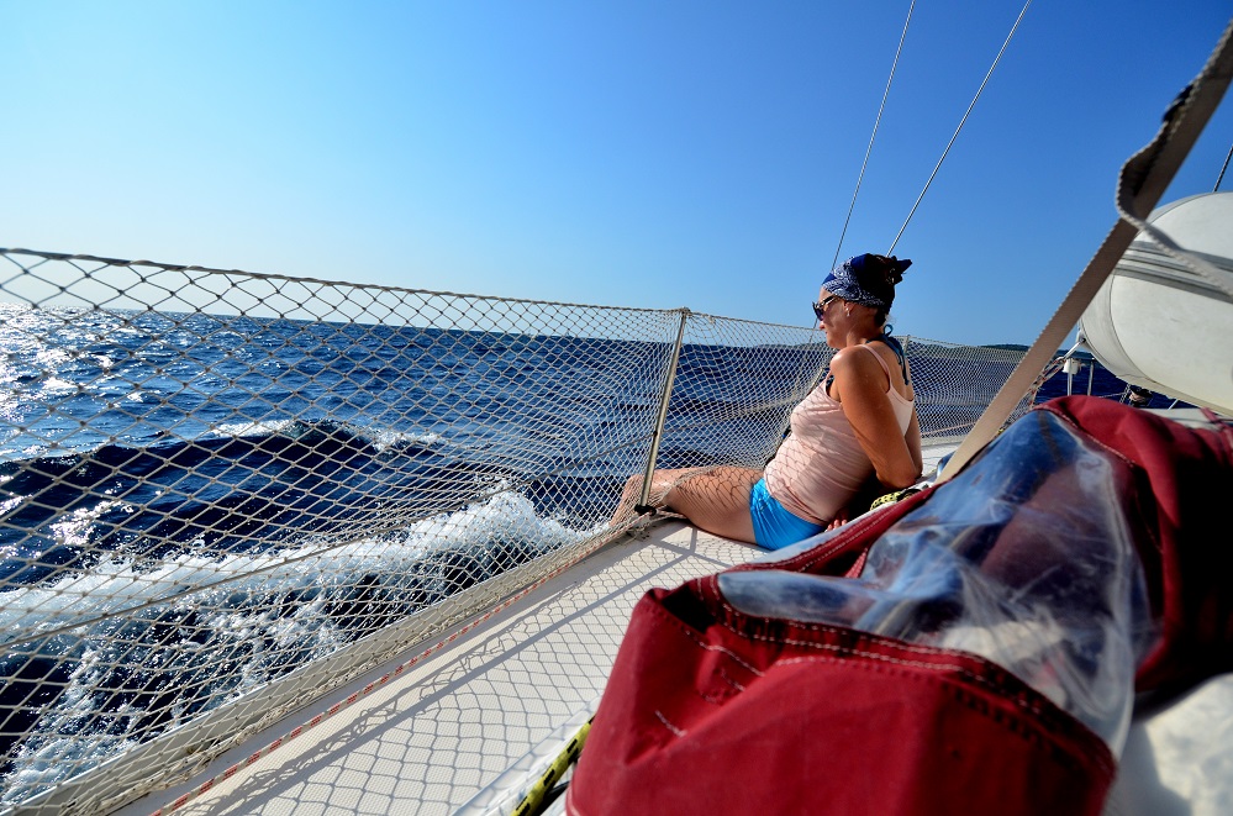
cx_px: 616
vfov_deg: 67.1
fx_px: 615
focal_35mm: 18
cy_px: 408
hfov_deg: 90.1
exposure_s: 1/3200
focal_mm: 12
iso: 400
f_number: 5.6
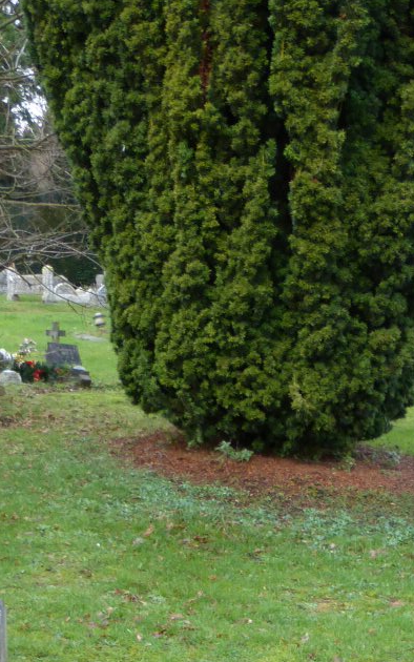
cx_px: 301
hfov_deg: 20.5
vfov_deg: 29.7
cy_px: 702
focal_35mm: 63
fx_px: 1137
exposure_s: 1/60
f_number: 3.3
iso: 100
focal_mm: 4.3
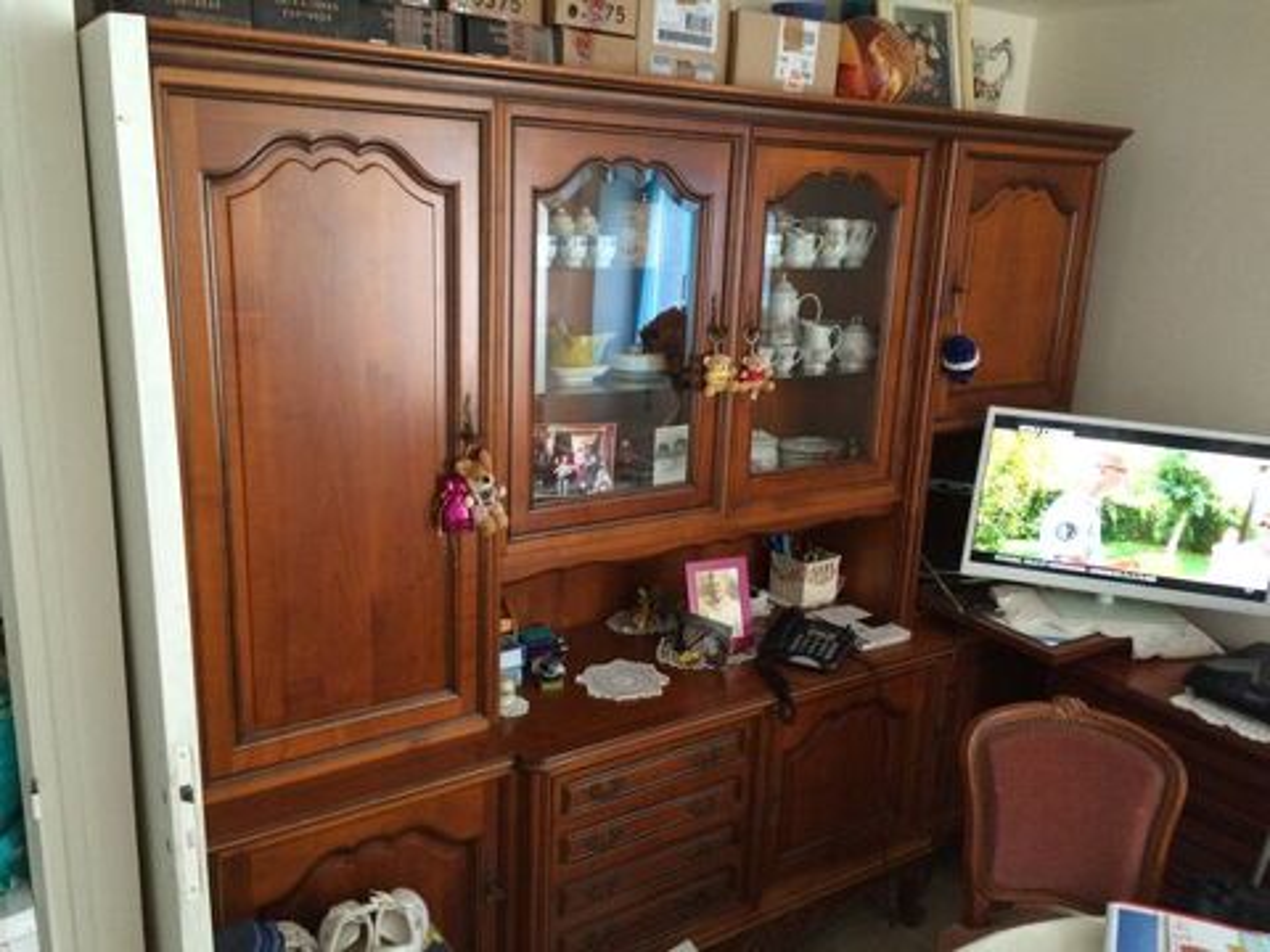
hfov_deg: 61.7
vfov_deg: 48.2
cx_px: 635
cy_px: 476
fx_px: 1064
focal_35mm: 29
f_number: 2.2
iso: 320
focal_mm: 4.15
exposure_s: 1/33
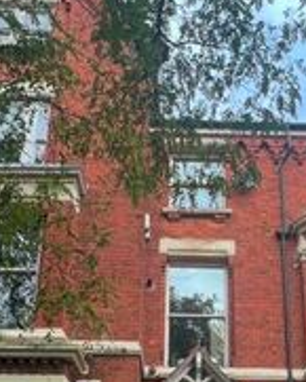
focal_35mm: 49
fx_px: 554
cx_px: 194
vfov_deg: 34.3
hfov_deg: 30.7
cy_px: 391
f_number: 1.8
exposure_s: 1/267
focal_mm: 1.57
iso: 32
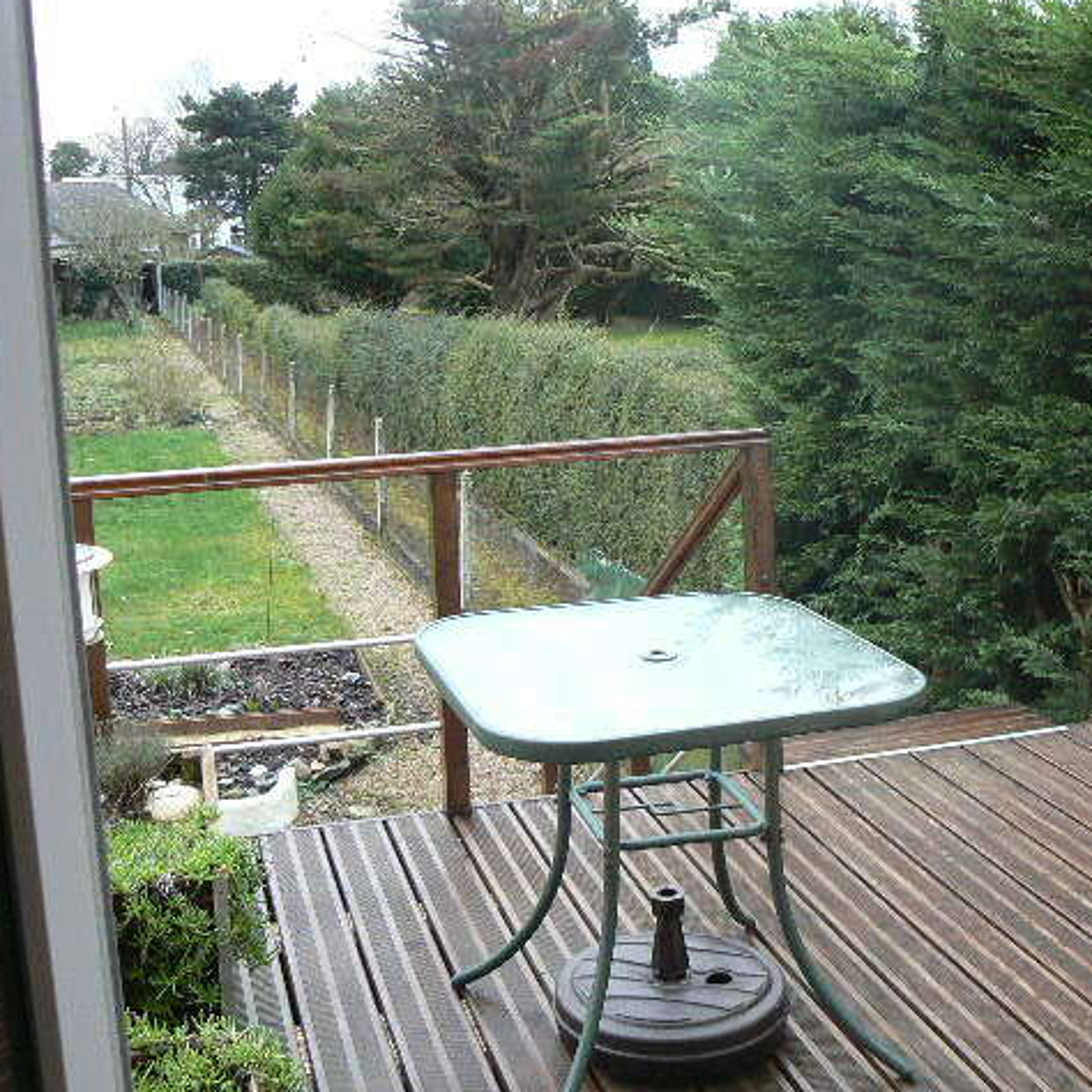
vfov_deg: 39.2
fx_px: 1535
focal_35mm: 43
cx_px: 647
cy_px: 541
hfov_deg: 39.0
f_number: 2.8
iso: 160
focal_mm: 6
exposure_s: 1/30
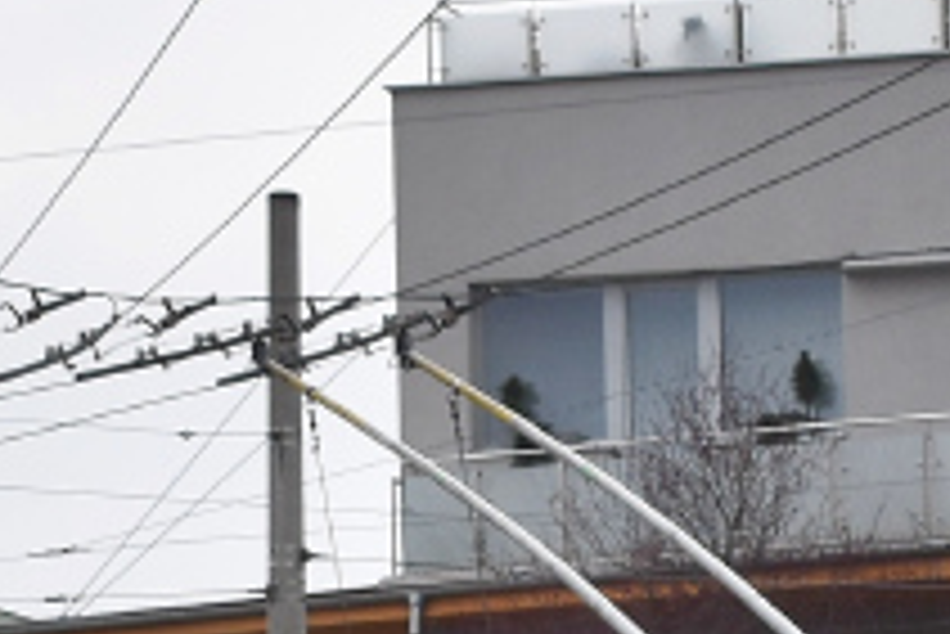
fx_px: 7314
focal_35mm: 277
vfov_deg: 4.9
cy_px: 1162
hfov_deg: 7.4
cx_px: 1067
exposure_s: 1/250
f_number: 8
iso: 280
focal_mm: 30
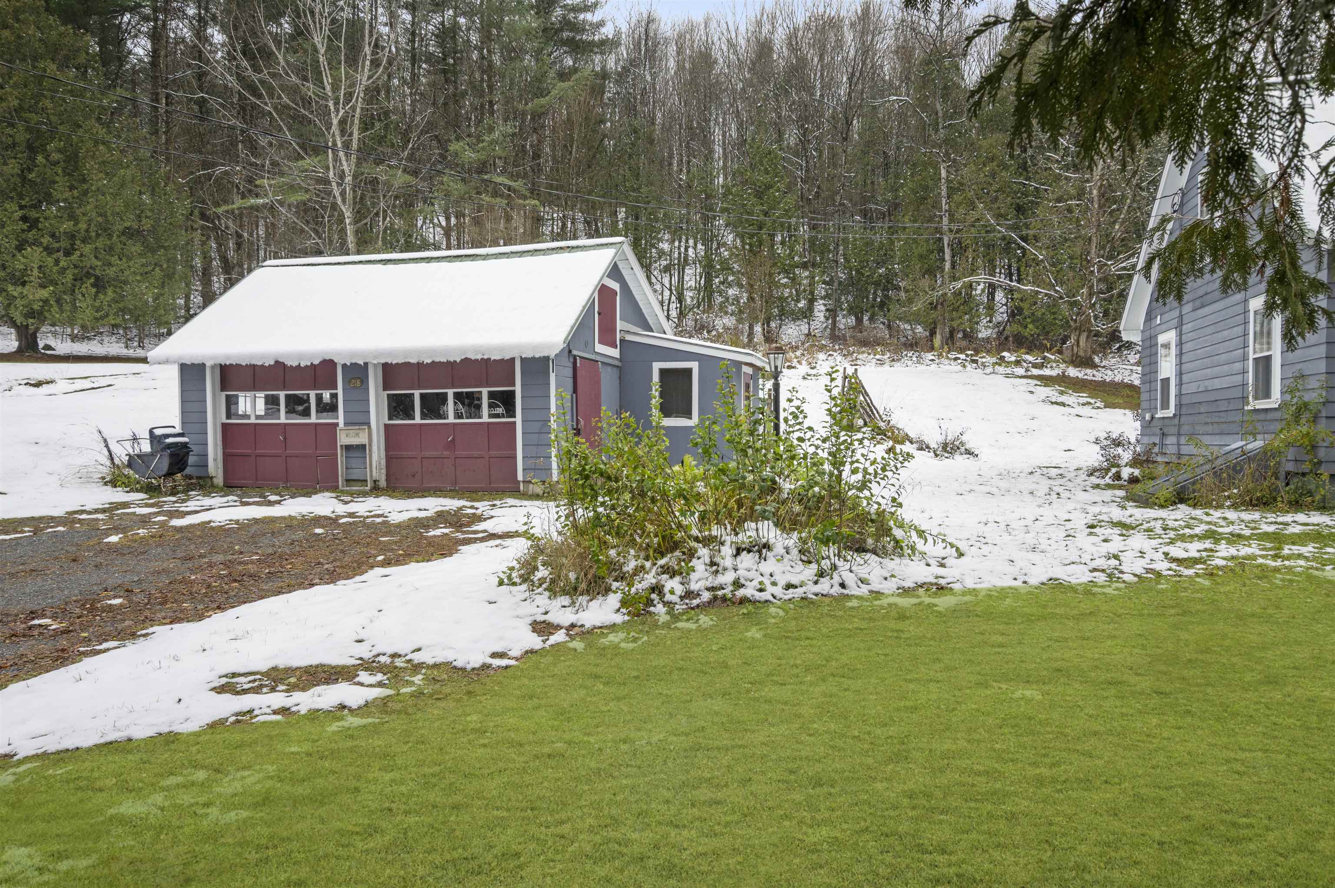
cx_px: 668
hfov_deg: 78.6
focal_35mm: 22
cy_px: 444
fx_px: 815
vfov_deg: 57.2
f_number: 8
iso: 64
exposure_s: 1/40
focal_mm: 15
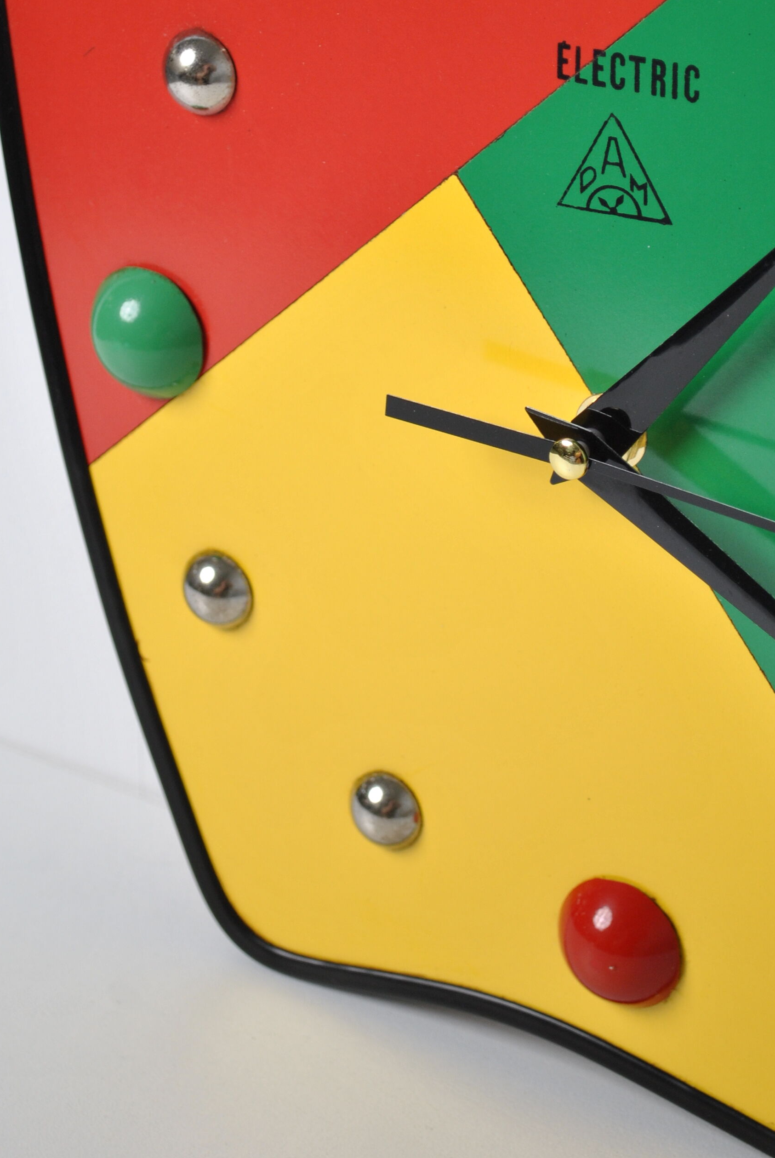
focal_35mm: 104
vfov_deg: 19.5
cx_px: 450
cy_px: 312
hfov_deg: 13.2
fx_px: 3341
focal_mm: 45
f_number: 5.3
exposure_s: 1/40
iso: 200
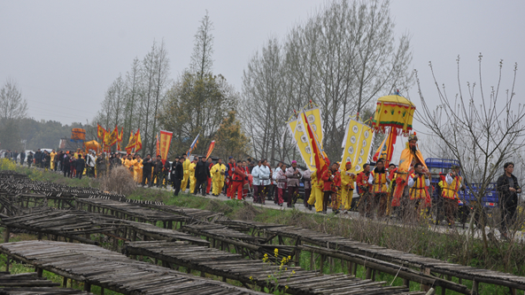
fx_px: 995
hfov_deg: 29.5
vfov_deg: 16.8
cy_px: 130
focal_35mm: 72
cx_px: 263
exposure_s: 1/250
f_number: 8
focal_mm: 45
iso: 200
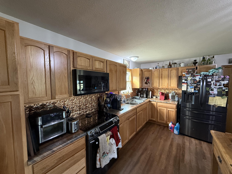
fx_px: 94
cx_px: 116
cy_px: 87
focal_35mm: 14
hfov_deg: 102.1
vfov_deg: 85.7
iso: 500
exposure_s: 1/60
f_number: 2.2
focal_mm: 2.22
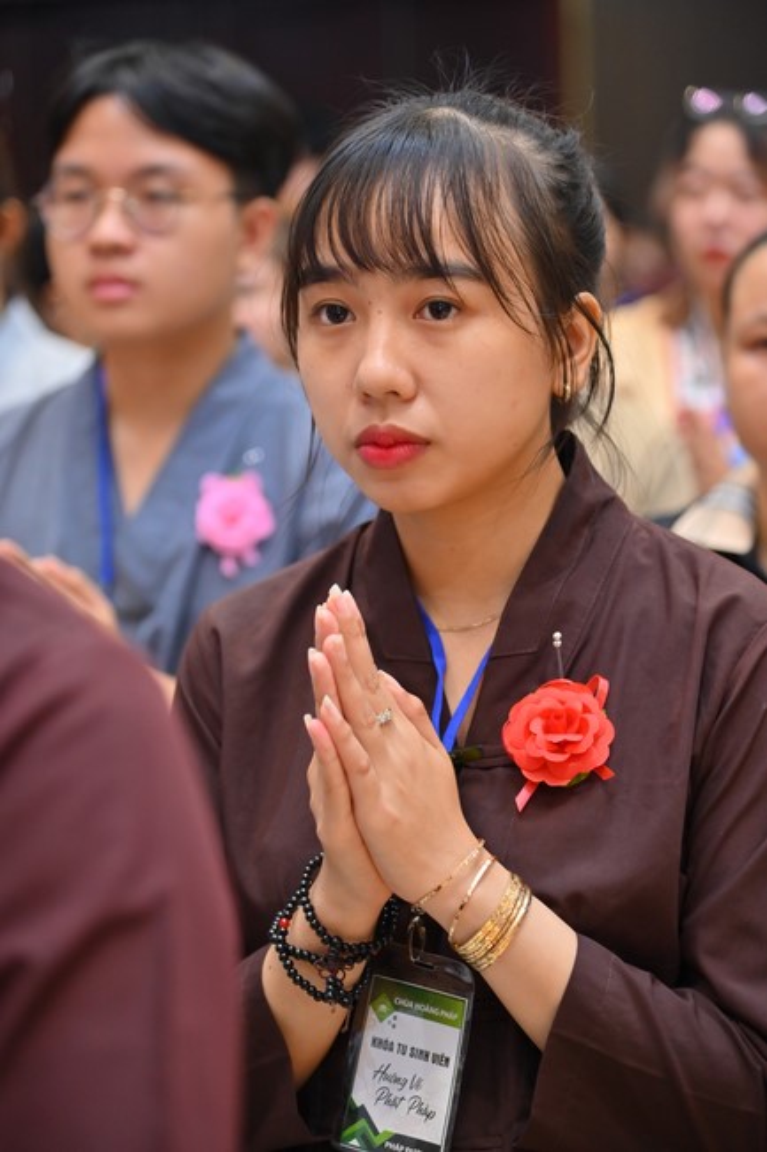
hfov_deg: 13.0
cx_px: 384
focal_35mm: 105
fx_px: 3357
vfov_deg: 19.5
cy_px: 576
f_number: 4.5
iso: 1250
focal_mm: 105
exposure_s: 1/100
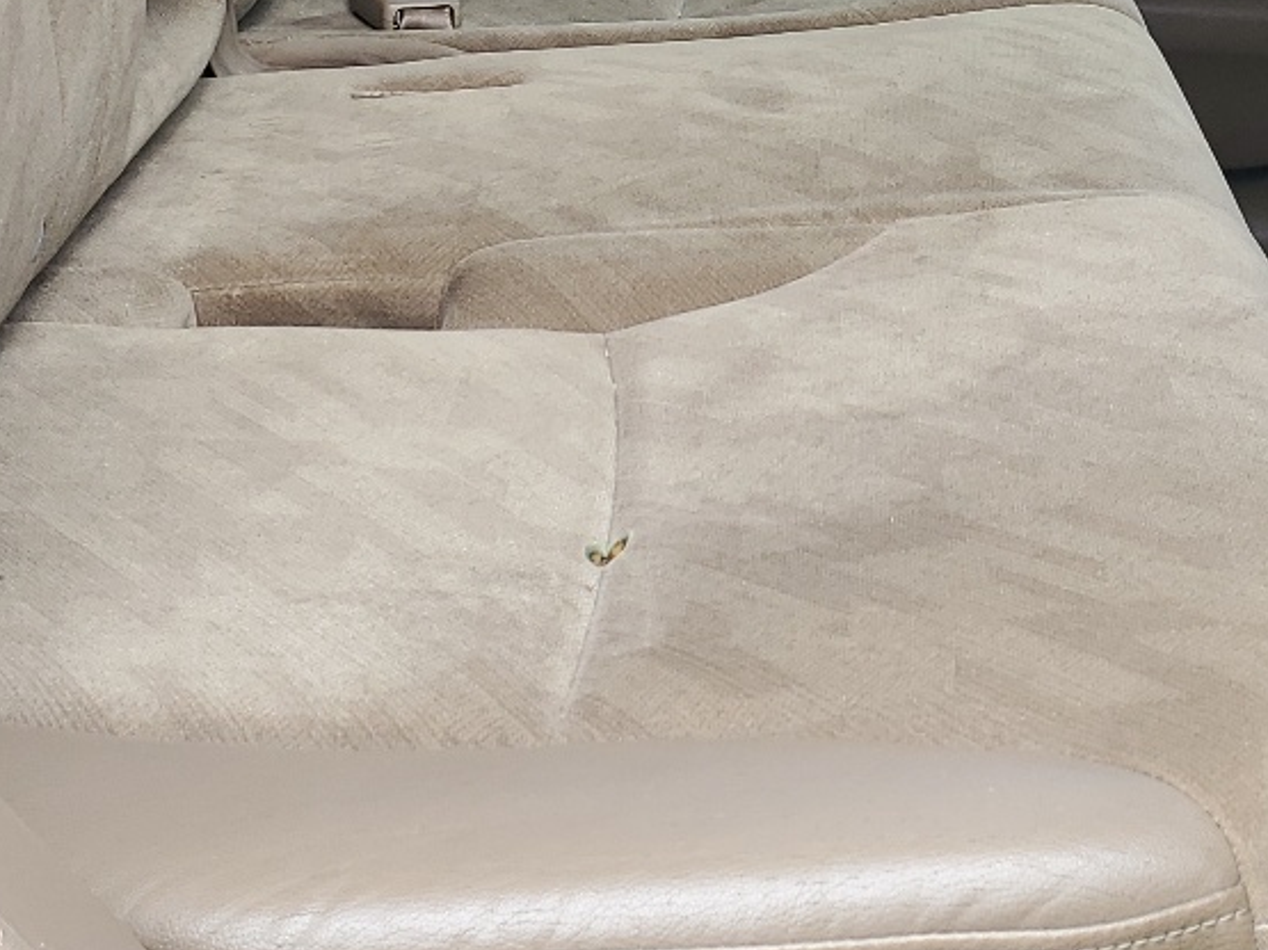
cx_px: 651
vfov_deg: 18.6
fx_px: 2747
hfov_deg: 26.0
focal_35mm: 75
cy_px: -190
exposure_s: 1/156
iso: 50
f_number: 1.5
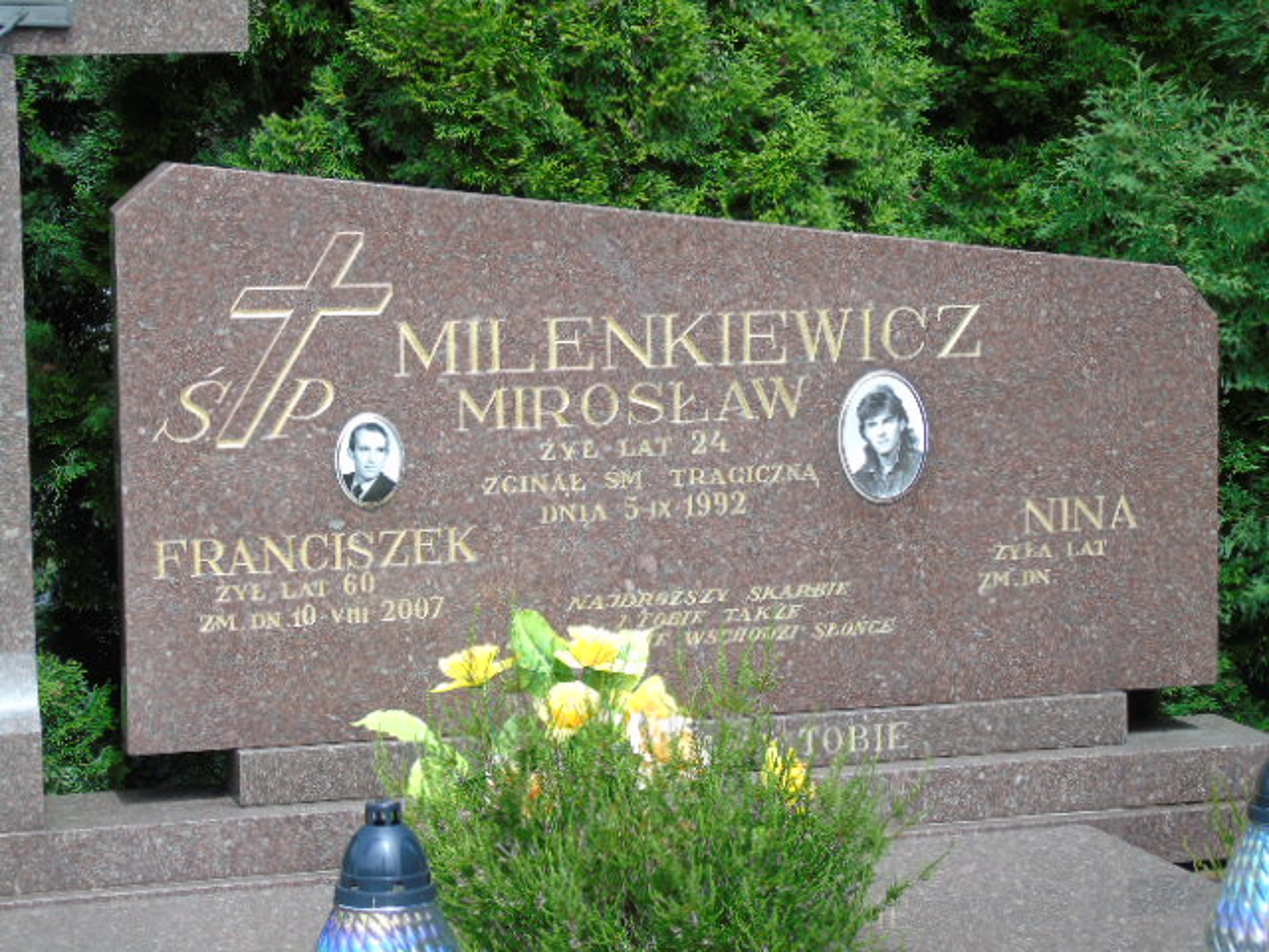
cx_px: 634
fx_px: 3446
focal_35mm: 94
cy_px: 476
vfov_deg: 15.7
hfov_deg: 20.9
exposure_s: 1/250
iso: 80
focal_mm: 17
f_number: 4.3
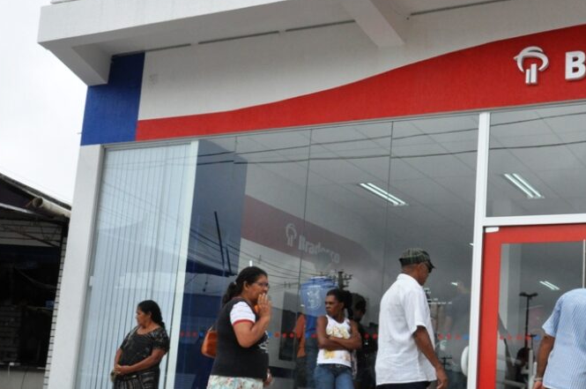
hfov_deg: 34.1
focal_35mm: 58
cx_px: 424
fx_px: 939
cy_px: 244
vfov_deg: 23.3
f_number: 20
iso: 1600
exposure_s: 1/400
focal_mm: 25
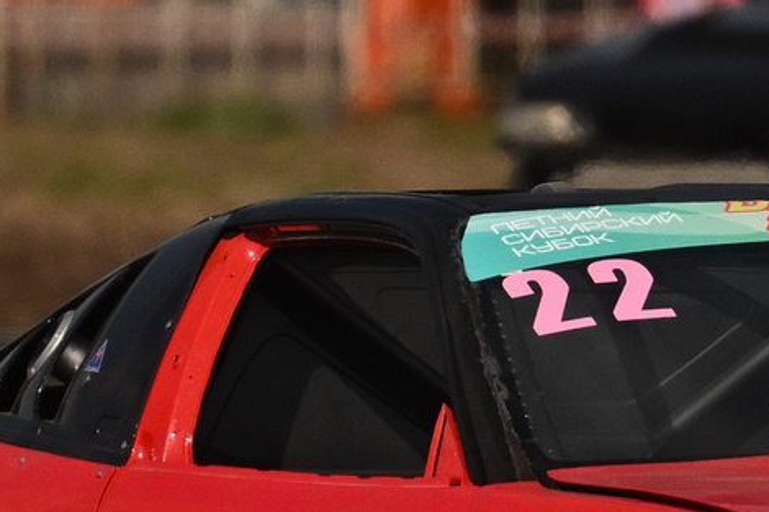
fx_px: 34890
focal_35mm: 1634
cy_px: 229
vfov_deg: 0.8
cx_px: 257
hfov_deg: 1.3
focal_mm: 200
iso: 640
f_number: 2.8
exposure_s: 1/32000
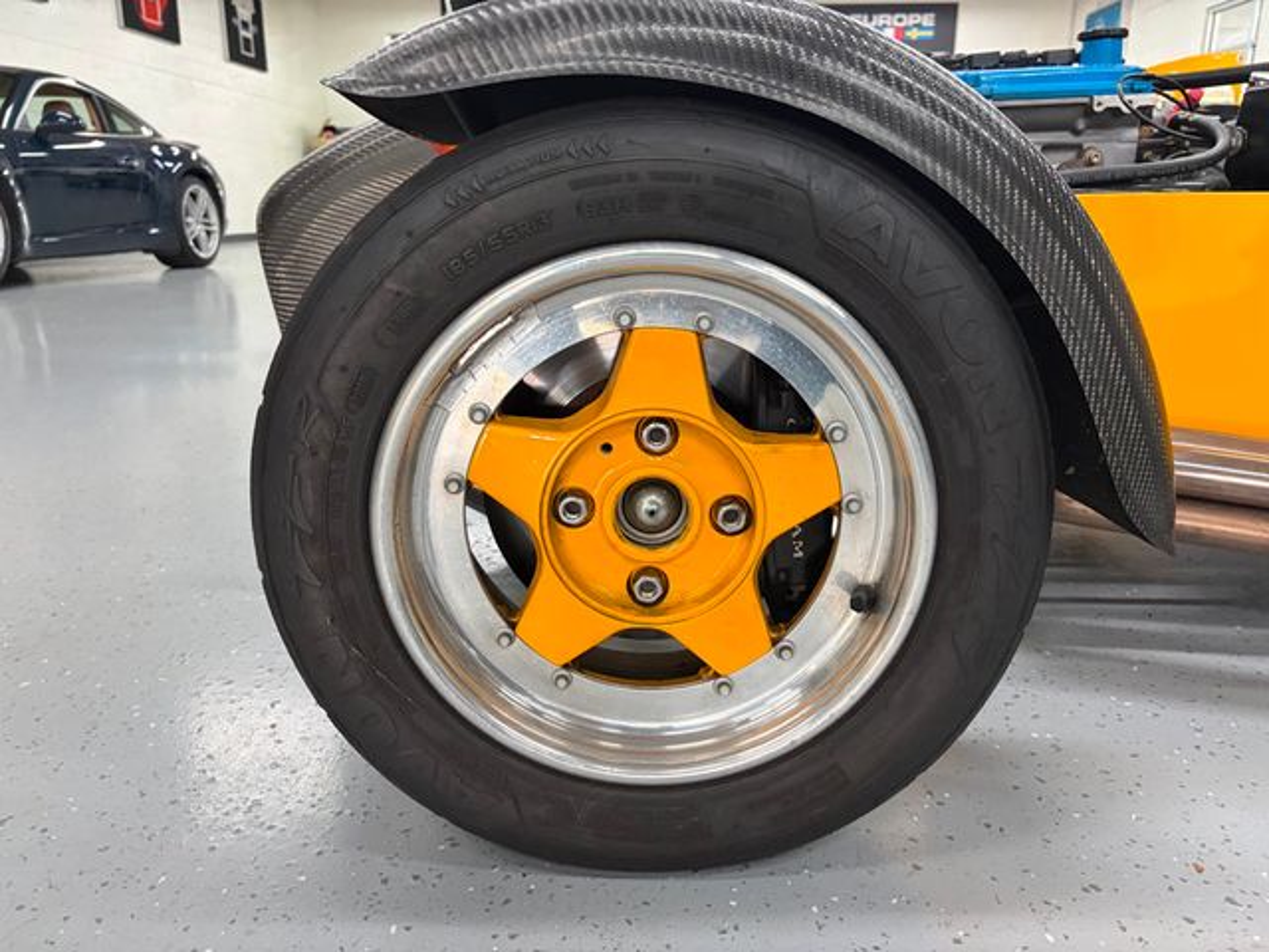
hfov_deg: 67.3
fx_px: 953
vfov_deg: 53.1
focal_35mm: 26
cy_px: 476
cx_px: 634
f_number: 1.6
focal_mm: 5.96
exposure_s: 1/60
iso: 320
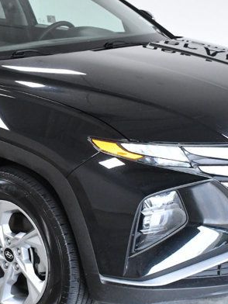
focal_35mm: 98
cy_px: 140
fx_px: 861
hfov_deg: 14.9
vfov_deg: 20.0
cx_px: 18
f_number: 8
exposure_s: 1/250
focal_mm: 26
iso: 2500
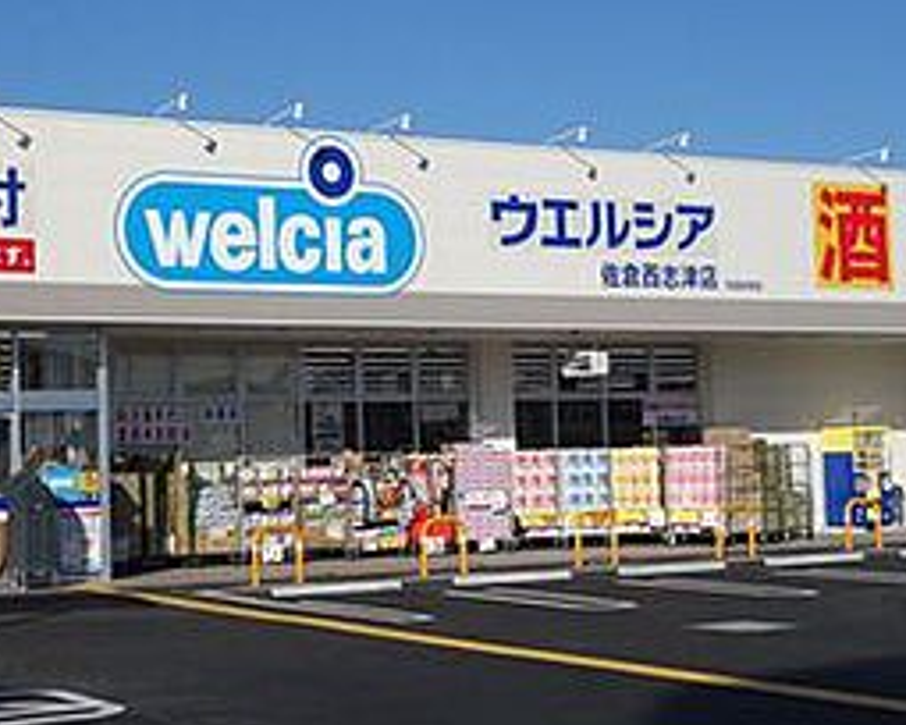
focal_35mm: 64
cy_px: 350
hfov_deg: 29.1
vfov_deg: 23.8
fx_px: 1716
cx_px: 220
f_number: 9
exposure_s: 1/1250
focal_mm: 10.4
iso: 400
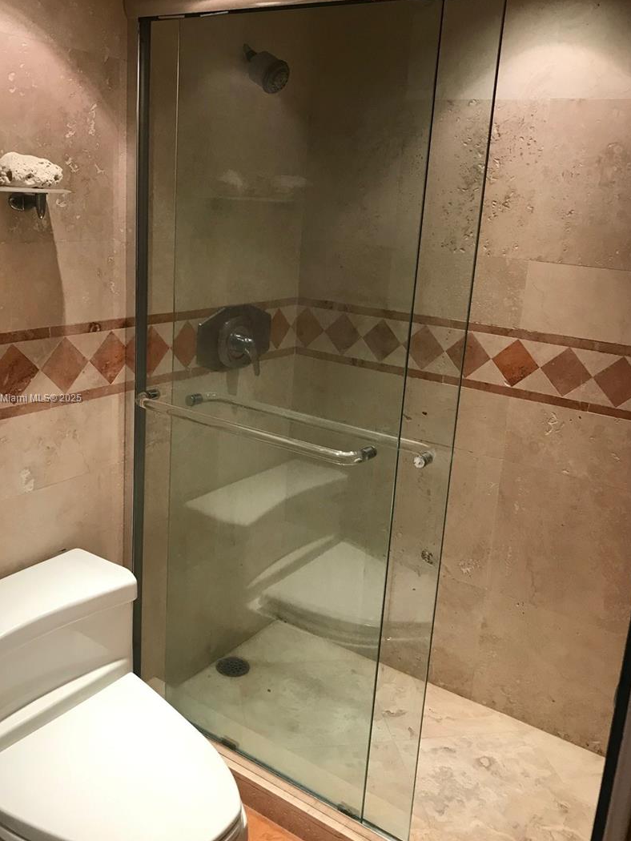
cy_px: 399
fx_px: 777
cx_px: 295
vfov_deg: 56.8
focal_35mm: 32
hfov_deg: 44.2
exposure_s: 1/20
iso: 40
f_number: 1.8
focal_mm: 3.99
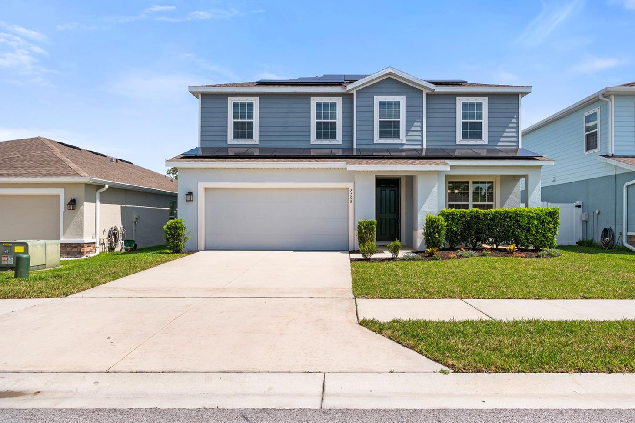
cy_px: 218
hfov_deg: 76.0
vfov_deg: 55.1
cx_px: 338
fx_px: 406
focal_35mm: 23
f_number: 6.3
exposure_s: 1/2000
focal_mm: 21
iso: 250
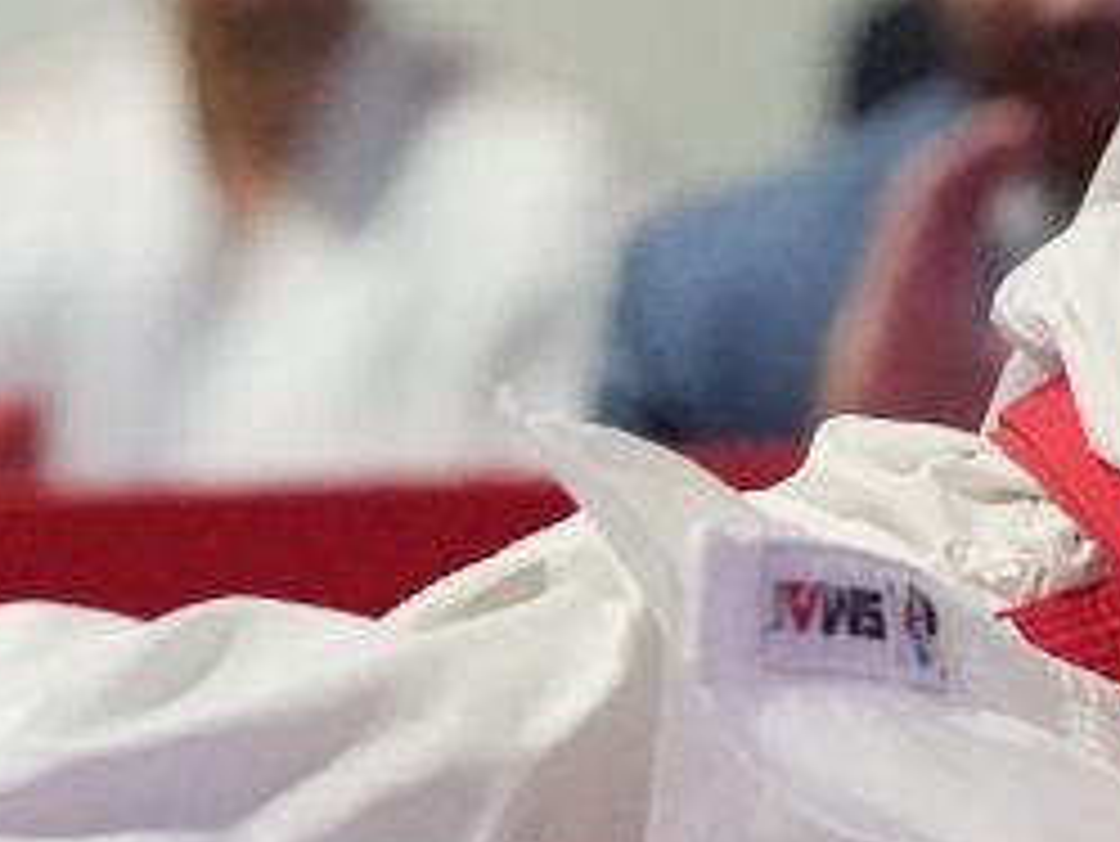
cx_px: 342
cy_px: 932
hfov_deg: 2.0
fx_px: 32565
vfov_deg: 1.5
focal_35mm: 1006
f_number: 2.8
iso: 8000
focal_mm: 145
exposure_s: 1/800
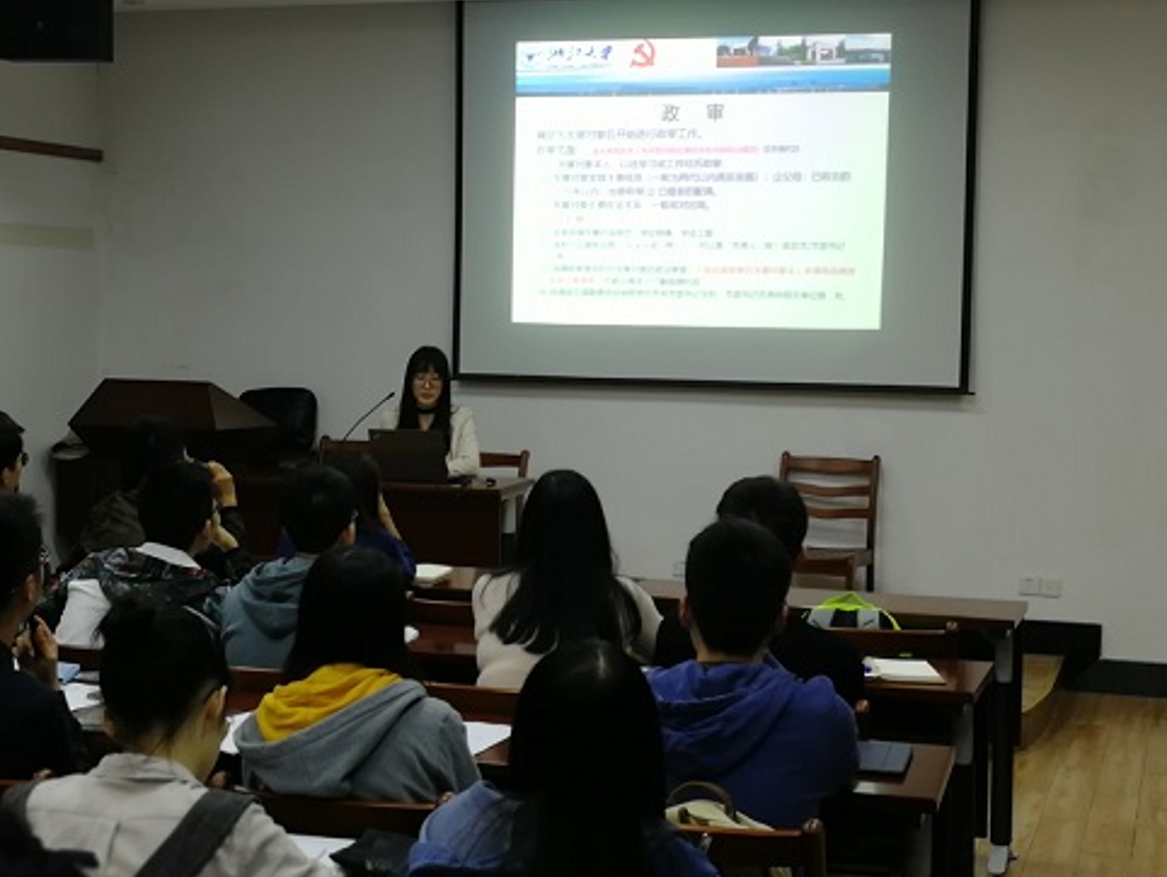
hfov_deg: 34.3
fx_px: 1889
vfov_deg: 26.1
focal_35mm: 56
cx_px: 525
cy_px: 371
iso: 200
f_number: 4
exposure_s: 1/33.3
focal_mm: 3.95
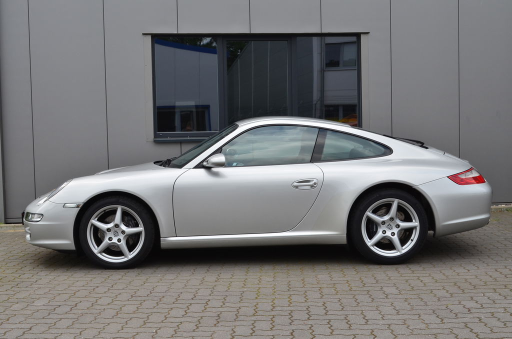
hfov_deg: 41.2
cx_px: 256
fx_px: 681
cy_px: 170
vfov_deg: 27.9
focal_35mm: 48
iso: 400
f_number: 10
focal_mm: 32
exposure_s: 1/200
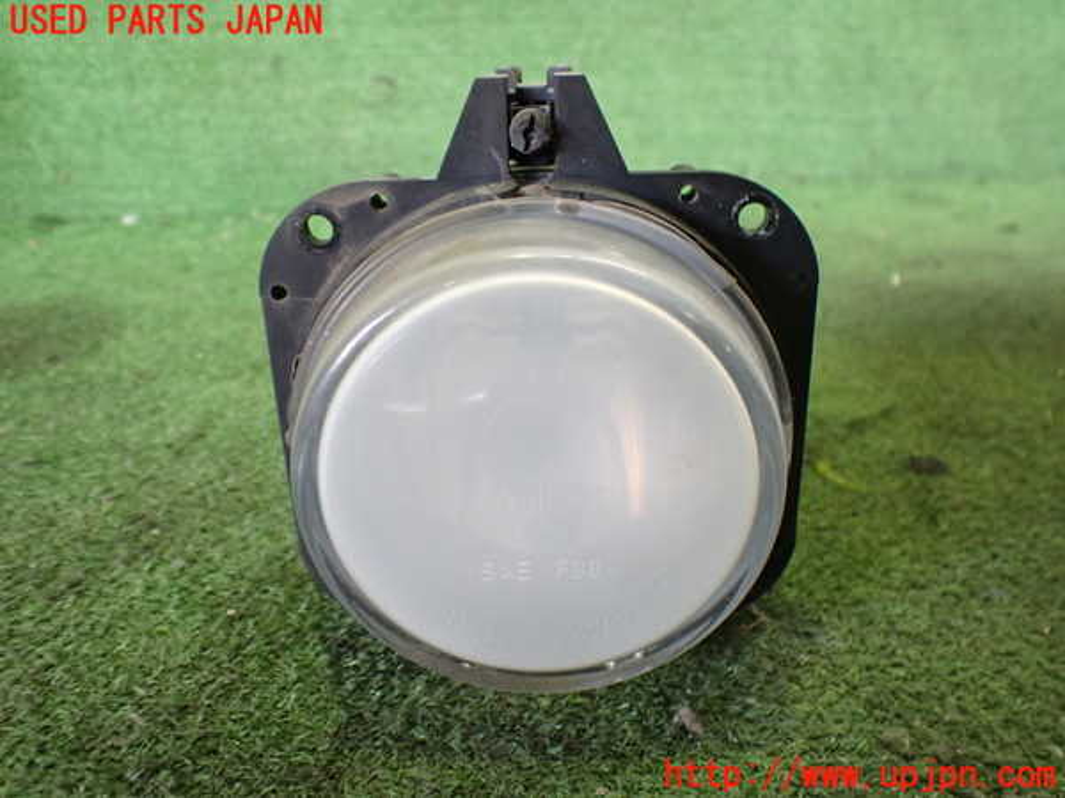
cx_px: 532
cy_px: 399
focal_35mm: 30
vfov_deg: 46.8
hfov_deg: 60.0
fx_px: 923
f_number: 2.3
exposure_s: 1/80
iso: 800
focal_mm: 5.4
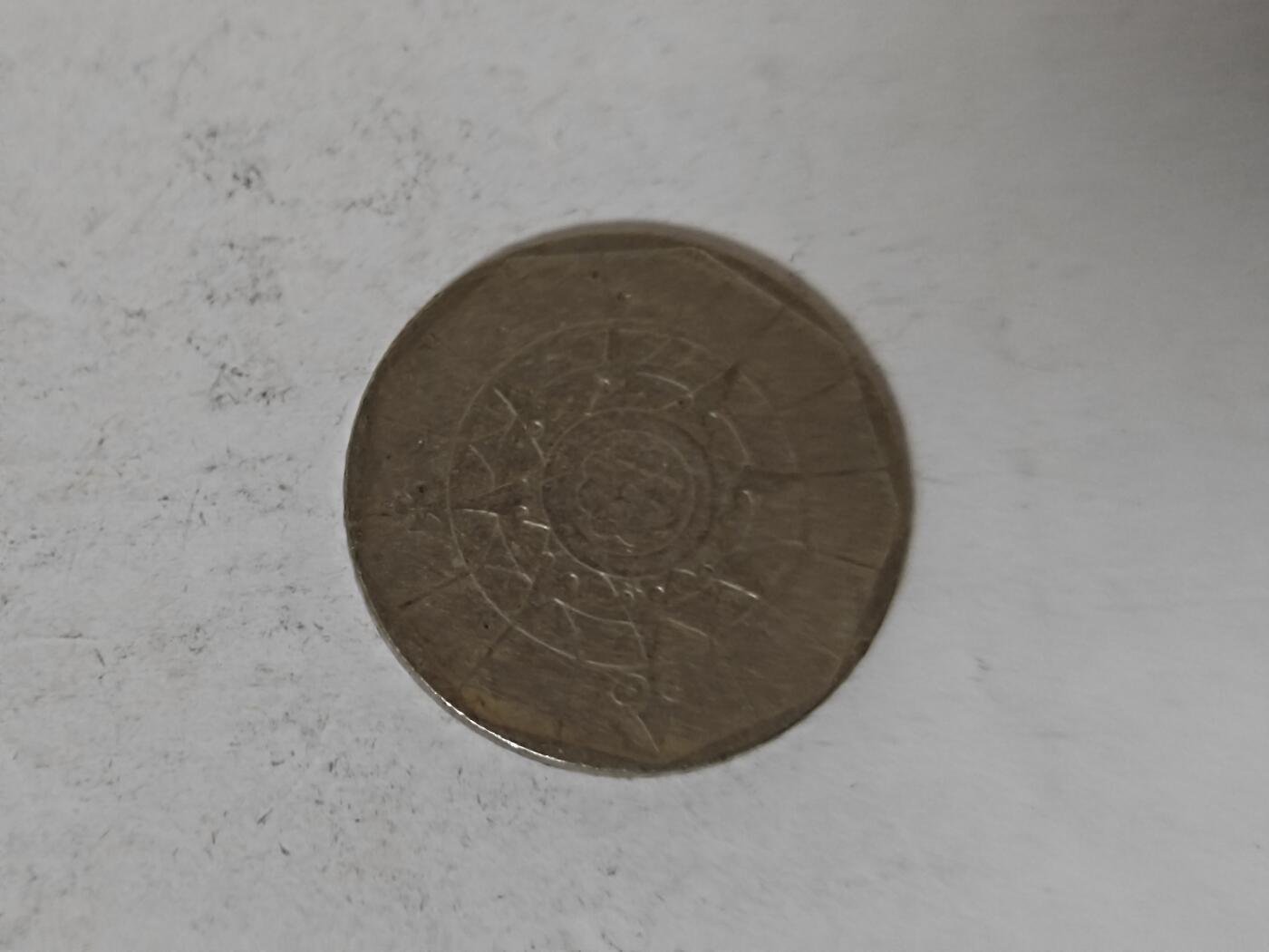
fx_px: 2749
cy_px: 476
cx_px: 634
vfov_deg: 19.6
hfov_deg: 26.0
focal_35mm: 75
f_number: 1.9
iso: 400
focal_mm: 8.7
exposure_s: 1/52.4
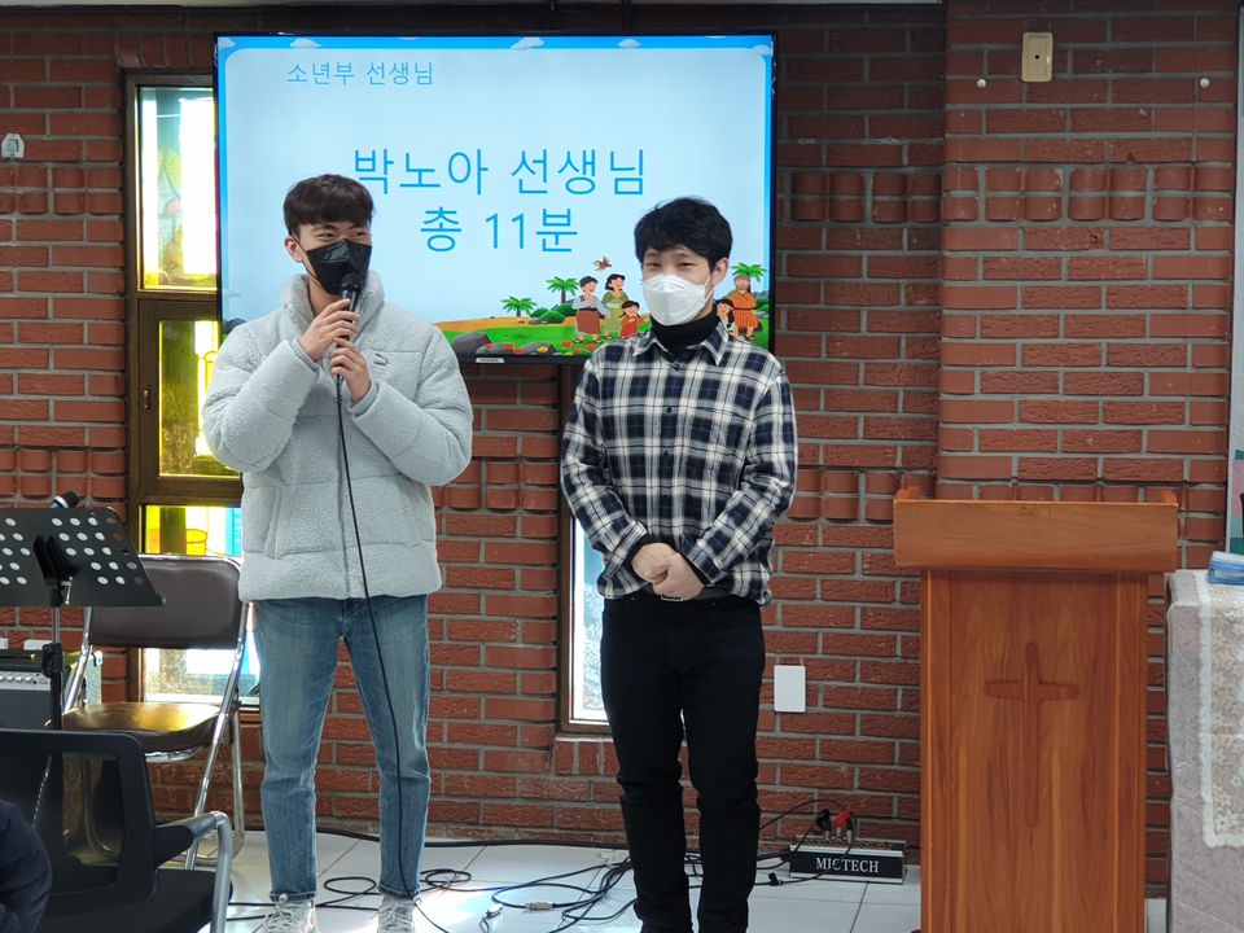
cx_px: 622
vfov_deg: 28.0
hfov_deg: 36.8
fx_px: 1869
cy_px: 466
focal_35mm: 52
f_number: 2.4
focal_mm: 6
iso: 100
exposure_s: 1/30
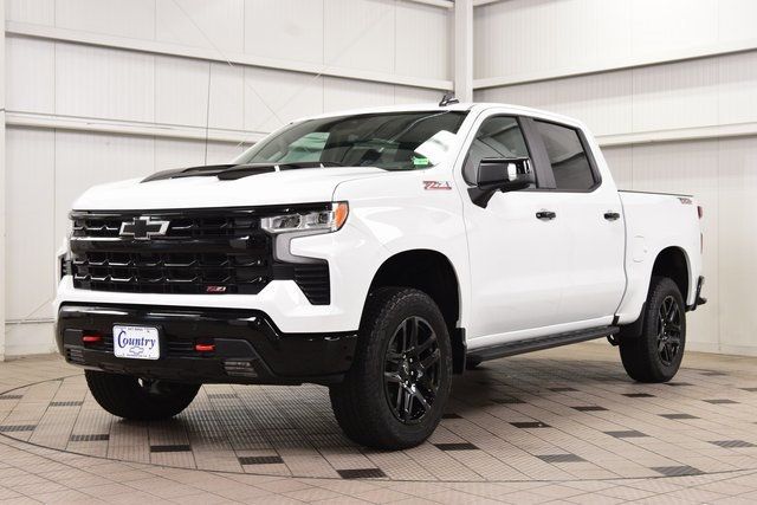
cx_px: 378
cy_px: 252
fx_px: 1136
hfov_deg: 36.9
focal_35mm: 54
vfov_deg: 25.1
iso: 1400
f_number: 8
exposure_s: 1/60
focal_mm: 36
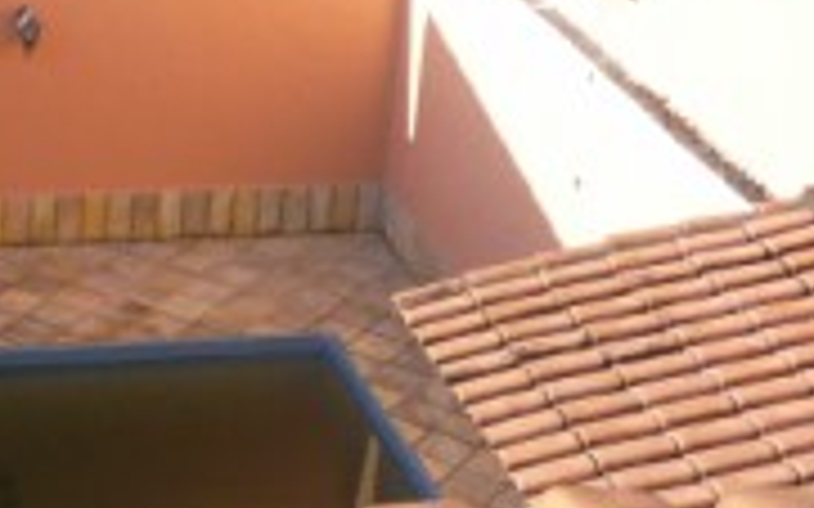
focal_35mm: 106
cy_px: 97
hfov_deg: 19.1
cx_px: 2
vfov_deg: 12.3
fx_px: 2351
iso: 100
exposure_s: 1/250
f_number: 4
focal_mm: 5.2
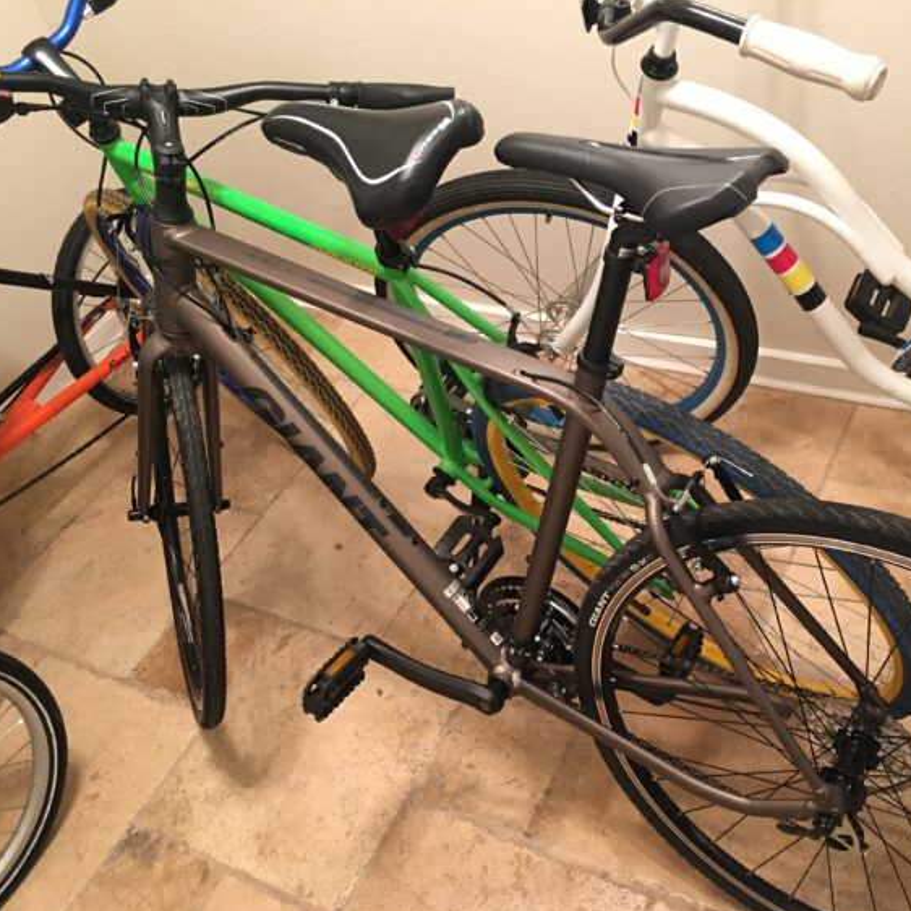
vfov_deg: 47.2
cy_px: 464
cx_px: 540
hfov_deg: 47.0
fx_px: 1042
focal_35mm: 35
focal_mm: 4.15
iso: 100
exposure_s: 1/8
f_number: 2.2
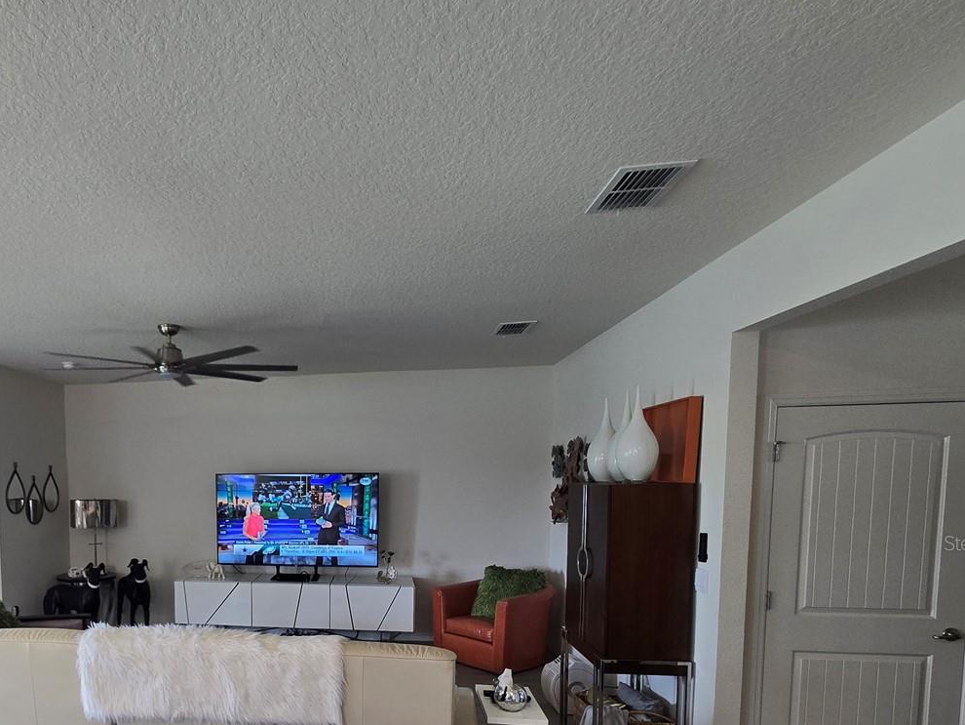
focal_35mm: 21
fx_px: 586
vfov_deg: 60.1
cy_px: 543
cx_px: 256
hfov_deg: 74.1
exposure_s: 1/60
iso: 80
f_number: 2.2
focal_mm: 2.2
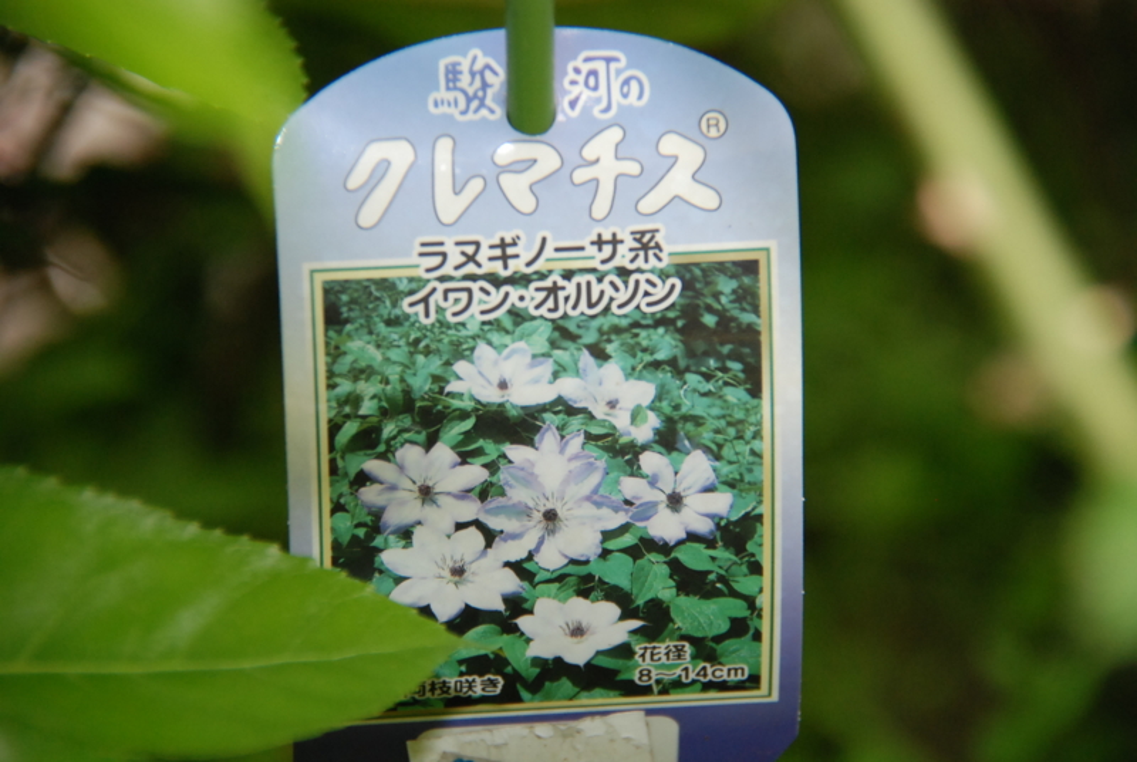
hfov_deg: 4.6
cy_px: 381
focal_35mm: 450
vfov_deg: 3.1
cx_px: 568
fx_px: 14233
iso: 800
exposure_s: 1/60
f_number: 7.1
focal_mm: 300
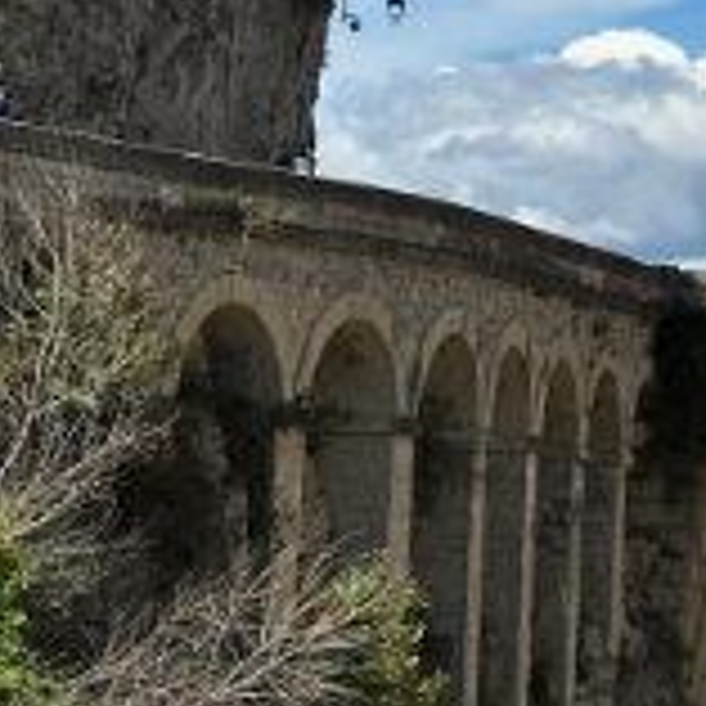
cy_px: -207
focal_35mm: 216
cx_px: 1043
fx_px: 4984
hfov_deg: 8.0
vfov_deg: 8.0
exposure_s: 1/7092
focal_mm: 6.9
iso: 64
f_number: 1.8
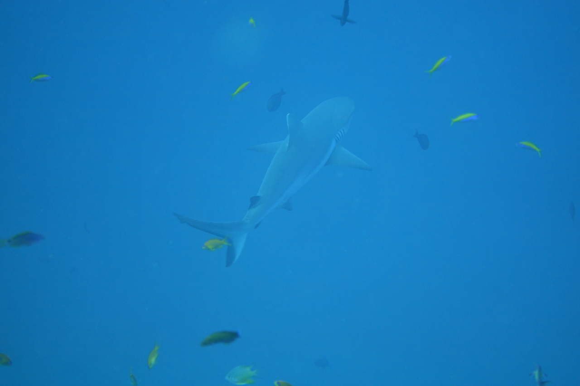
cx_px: 290
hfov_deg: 28.8
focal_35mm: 70
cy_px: 193
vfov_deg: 19.5
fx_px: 1128
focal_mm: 25.64
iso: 160
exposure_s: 1/80
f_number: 2.8
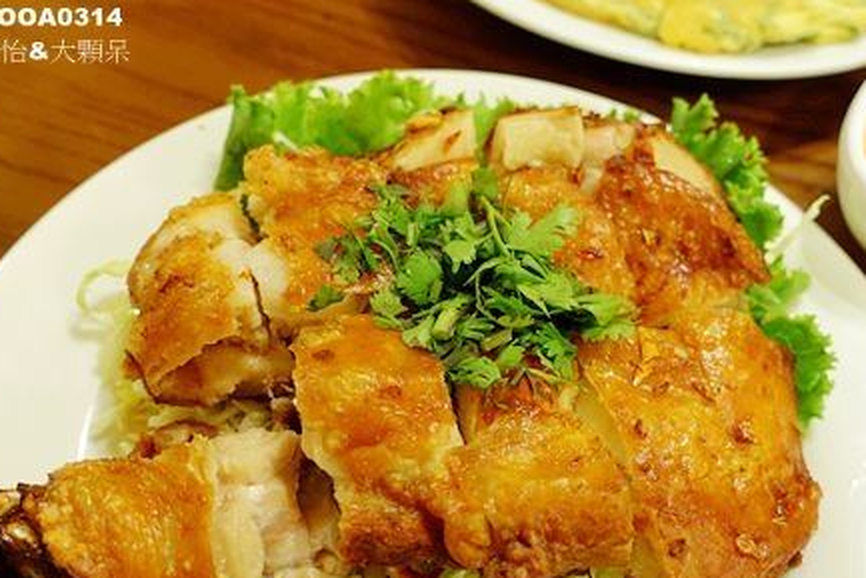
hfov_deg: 52.7
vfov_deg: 36.8
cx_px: 524
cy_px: 337
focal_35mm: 36
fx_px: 866
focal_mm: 8.8
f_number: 2.8
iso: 800
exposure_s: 1/30
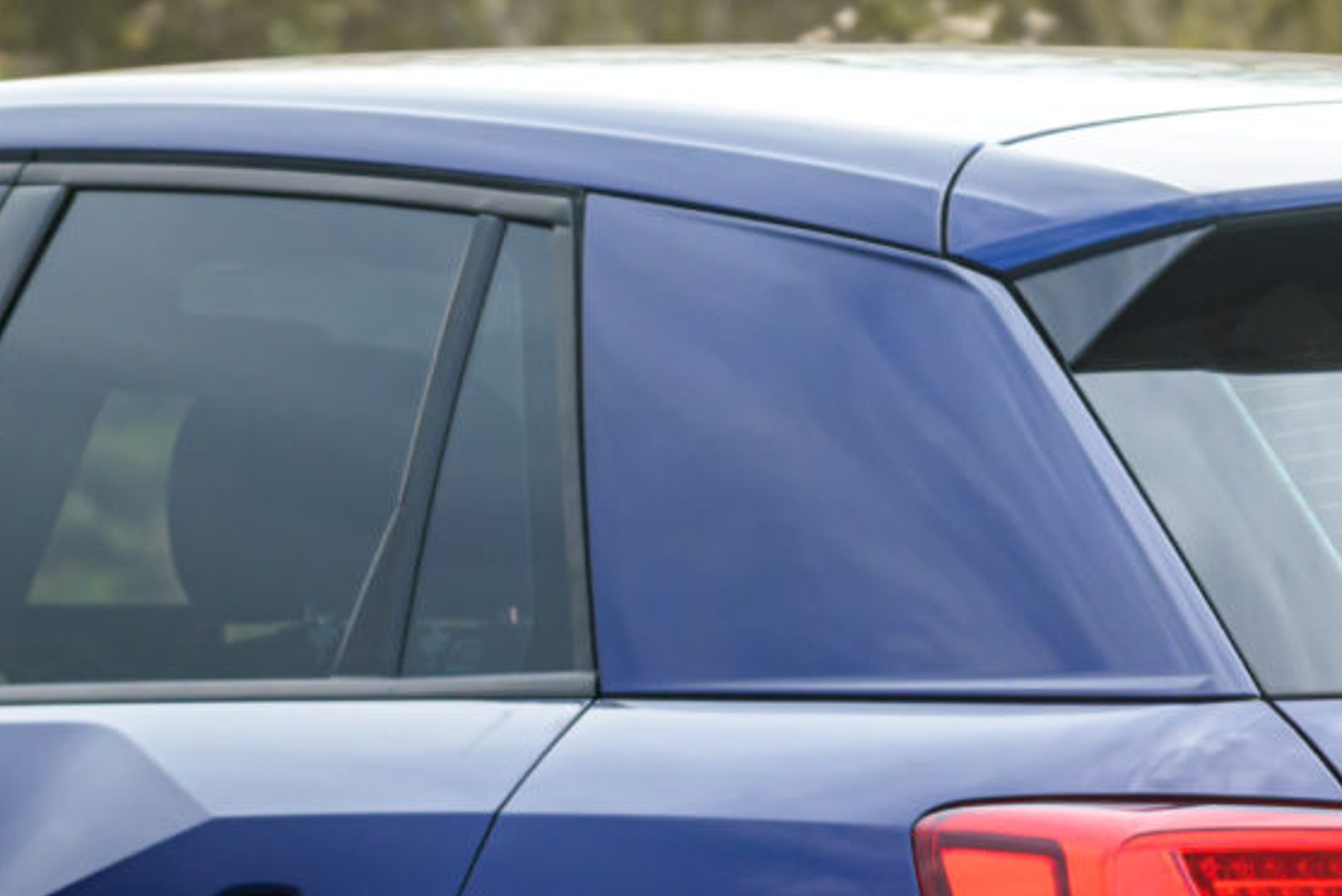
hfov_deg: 7.0
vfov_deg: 4.7
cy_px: 1119
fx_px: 10965
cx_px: 870
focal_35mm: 294
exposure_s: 1/200
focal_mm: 64
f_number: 4
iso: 220
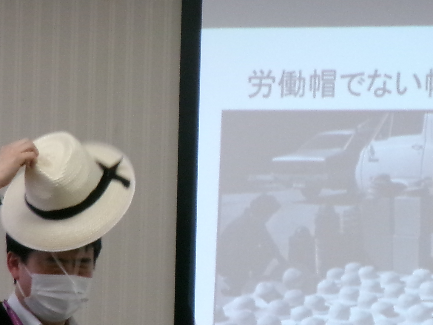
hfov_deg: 5.6
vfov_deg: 4.2
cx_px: 222
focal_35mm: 357
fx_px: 4465
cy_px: 227
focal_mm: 25.5
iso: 400
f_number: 6.3
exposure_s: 1/52
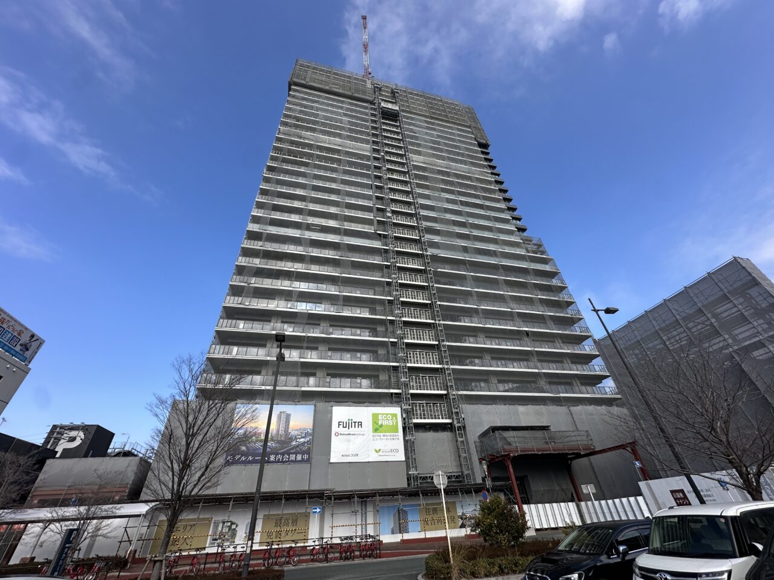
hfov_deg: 102.1
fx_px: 313
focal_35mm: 14
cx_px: 387
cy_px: 290
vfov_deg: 85.7
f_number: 2.2
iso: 40
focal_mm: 2.22
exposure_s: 1/1247
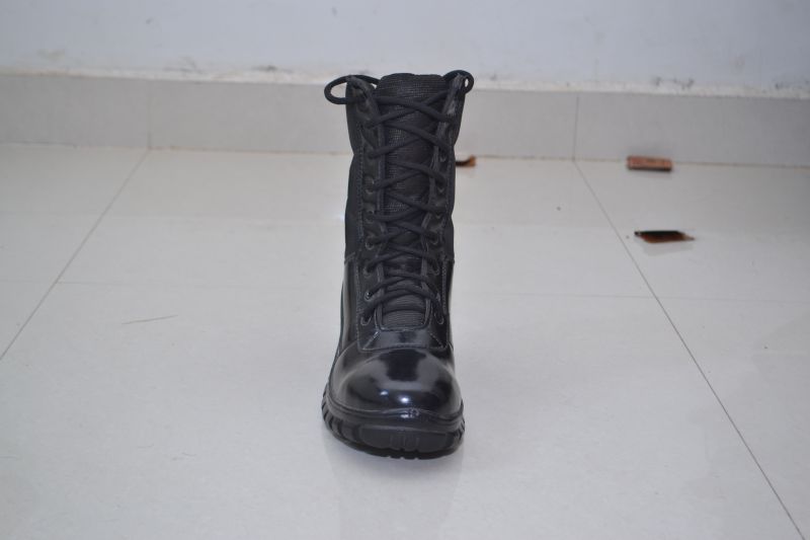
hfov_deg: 33.4
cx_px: 405
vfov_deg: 22.6
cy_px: 270
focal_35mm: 60
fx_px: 1350
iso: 400
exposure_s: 1/125
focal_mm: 40
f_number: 5.6
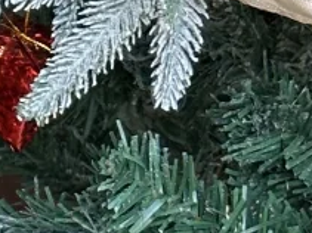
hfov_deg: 5.8
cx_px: -441
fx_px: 2955
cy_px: 59
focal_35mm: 328
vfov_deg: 4.5
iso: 80
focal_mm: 6.86
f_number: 1.78
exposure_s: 1/50
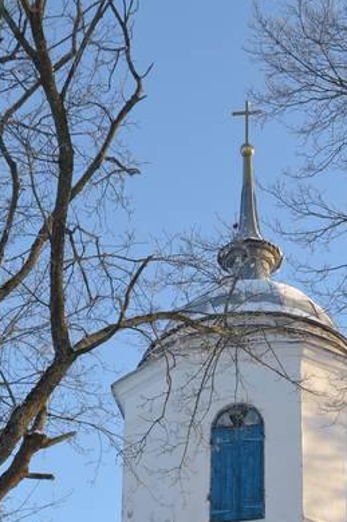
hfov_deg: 16.3
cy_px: 692
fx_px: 1203
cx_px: 262
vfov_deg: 21.9
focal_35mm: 83
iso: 200
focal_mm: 18
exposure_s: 1/250
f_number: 8
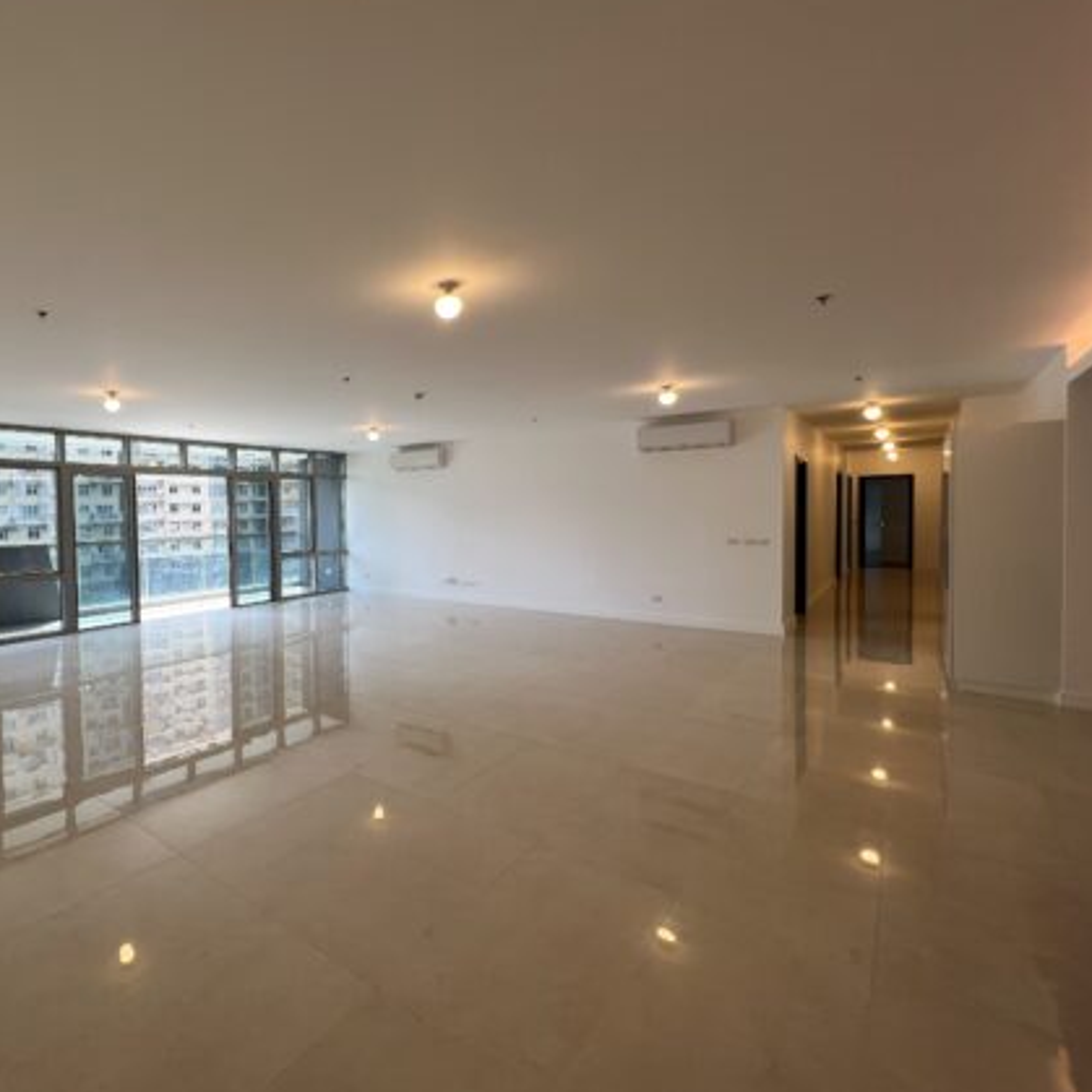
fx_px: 571
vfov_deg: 87.4
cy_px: 534
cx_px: 339
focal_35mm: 16
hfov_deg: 83.5
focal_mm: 1.57
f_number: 1.8
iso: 32
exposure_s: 1/120
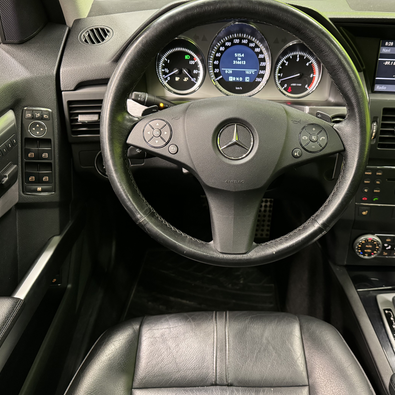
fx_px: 374
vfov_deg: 55.6
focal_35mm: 29
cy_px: 198
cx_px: 245
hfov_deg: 55.0
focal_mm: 6.76
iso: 800
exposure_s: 1/33
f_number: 1.78
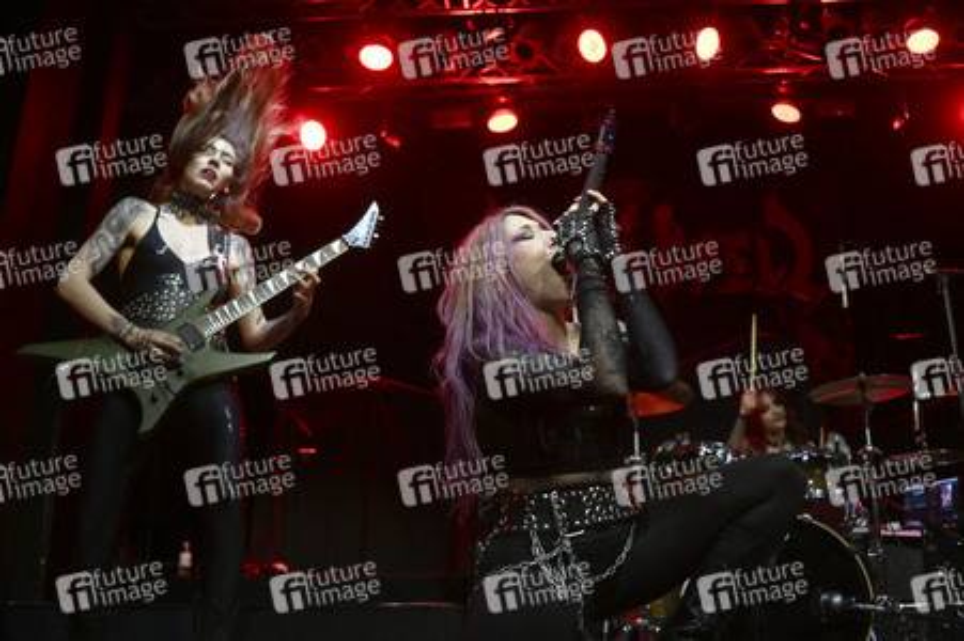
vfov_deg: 37.8
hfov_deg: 54.5
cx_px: 482
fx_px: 937
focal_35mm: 35
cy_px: 320
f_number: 4
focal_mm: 35
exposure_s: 1/400
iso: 4000
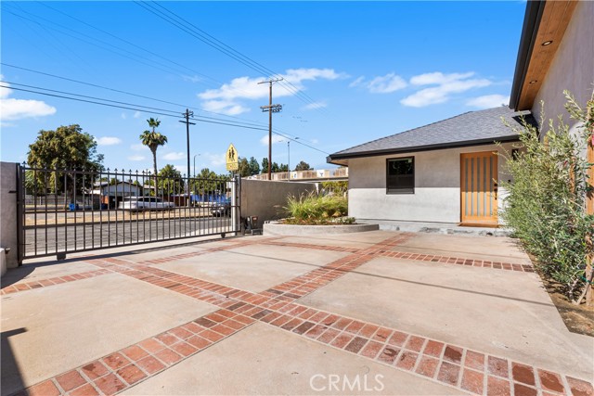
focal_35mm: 16
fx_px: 264
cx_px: 297
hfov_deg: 96.7
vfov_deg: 73.8
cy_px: 198
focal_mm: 16
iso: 100
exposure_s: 1/15
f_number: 22
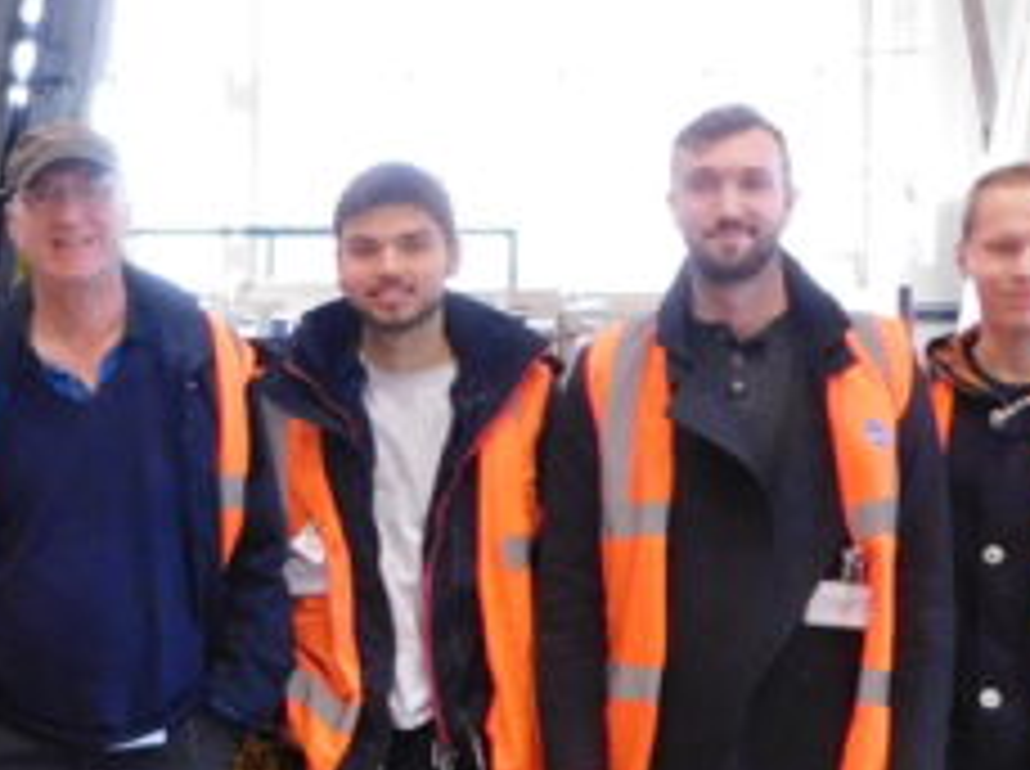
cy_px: 527
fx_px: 3060
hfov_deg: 17.3
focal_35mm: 103
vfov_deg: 14.3
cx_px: -486
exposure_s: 1/20
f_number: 3
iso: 400
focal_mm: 4
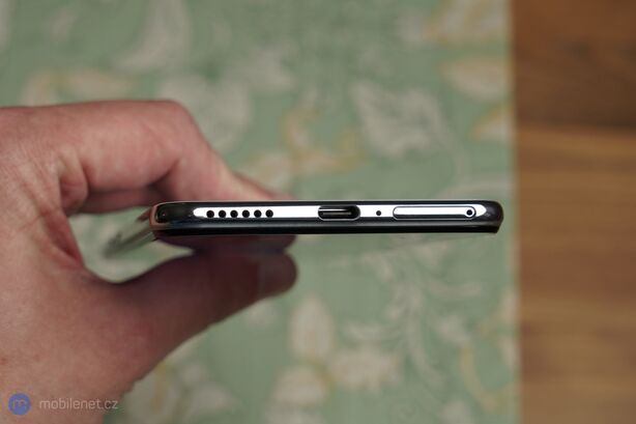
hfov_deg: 36.3
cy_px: 212
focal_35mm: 55
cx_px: 318
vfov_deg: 24.6
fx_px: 971
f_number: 7.1
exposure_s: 1/125
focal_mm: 55
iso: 400
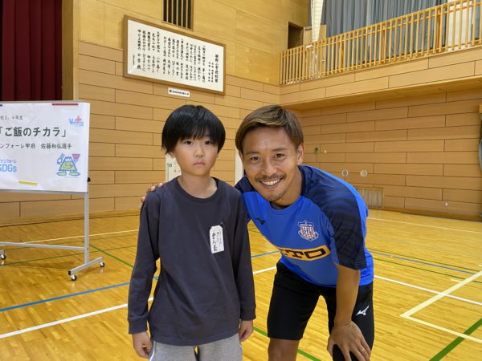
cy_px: 180
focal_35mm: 26
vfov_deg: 53.1
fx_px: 362
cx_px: 241
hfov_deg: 67.3
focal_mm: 4.25
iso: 125
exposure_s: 1/95
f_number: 1.8
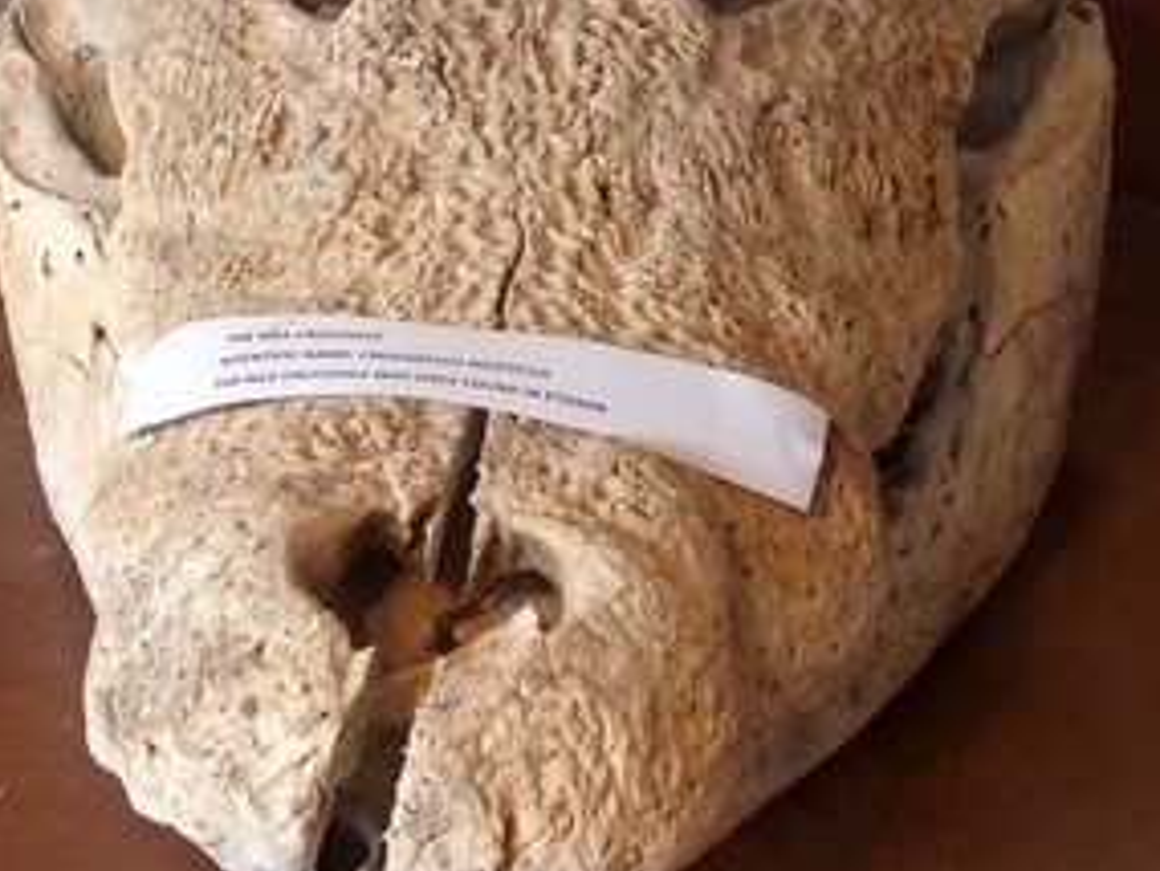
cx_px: 480
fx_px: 3218
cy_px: 340
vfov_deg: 15.4
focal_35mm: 96
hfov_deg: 20.4
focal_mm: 12
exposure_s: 1/50
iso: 640
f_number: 2.8
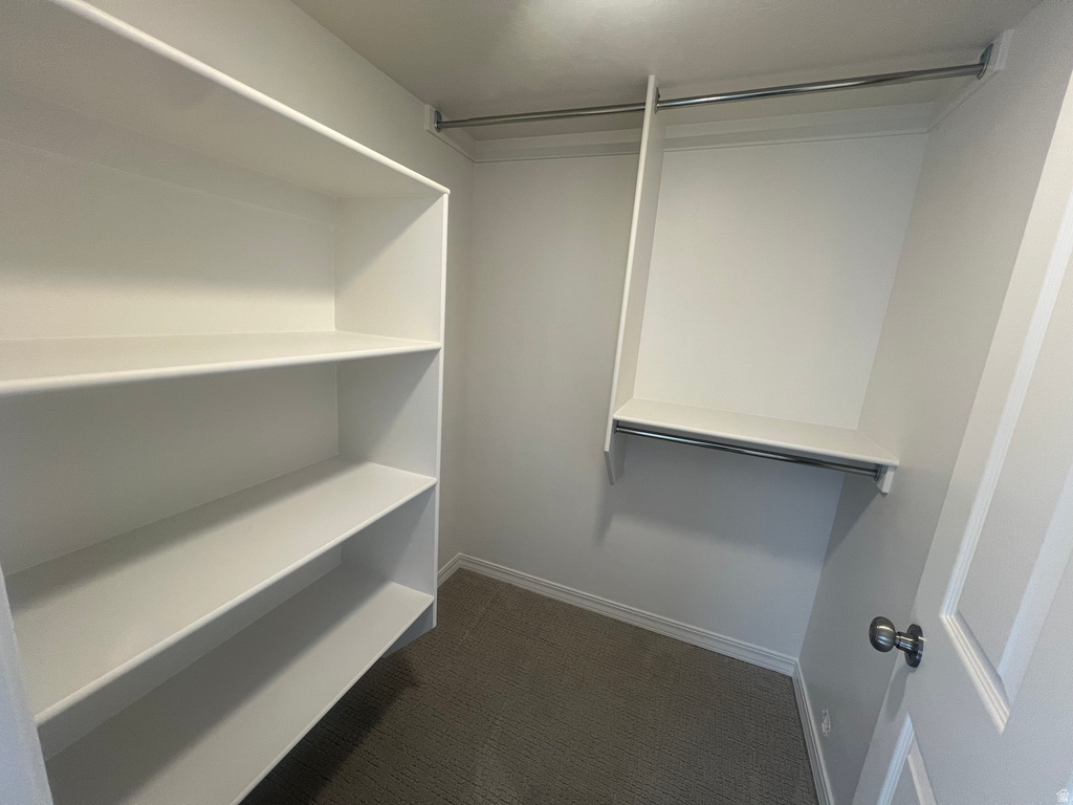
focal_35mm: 13
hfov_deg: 106.2
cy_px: 402
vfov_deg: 89.9
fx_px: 403
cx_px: 536
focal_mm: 1.57
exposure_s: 1/120
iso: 125
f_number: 1.8
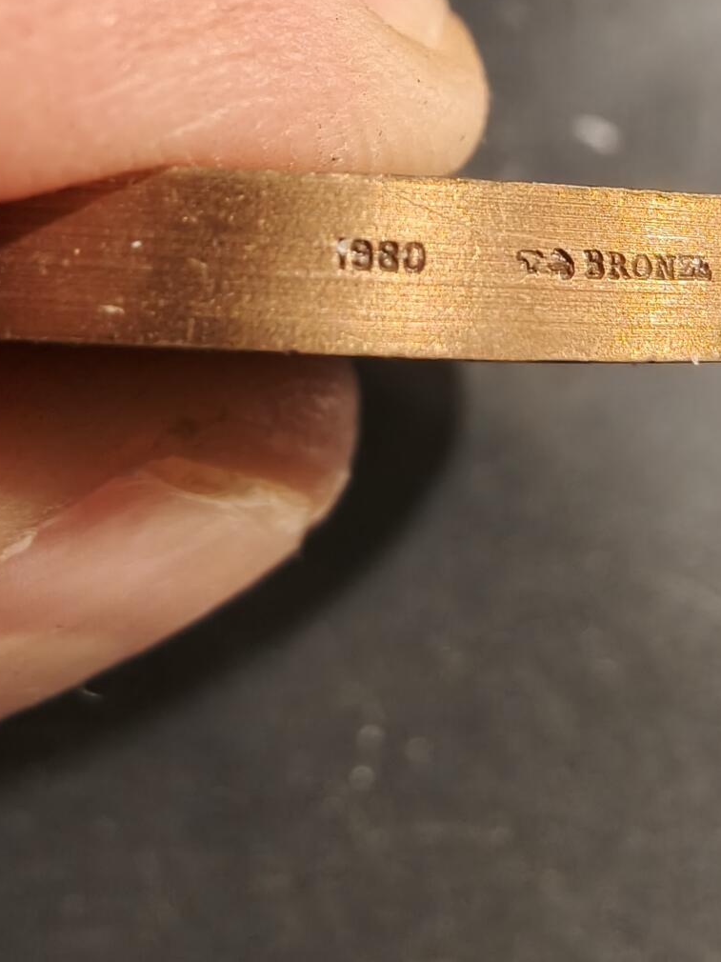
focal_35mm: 41
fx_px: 1139
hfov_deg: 34.3
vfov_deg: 45.4
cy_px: 357
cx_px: 552
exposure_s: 1/74.1
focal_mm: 2.32
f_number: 2
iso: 200
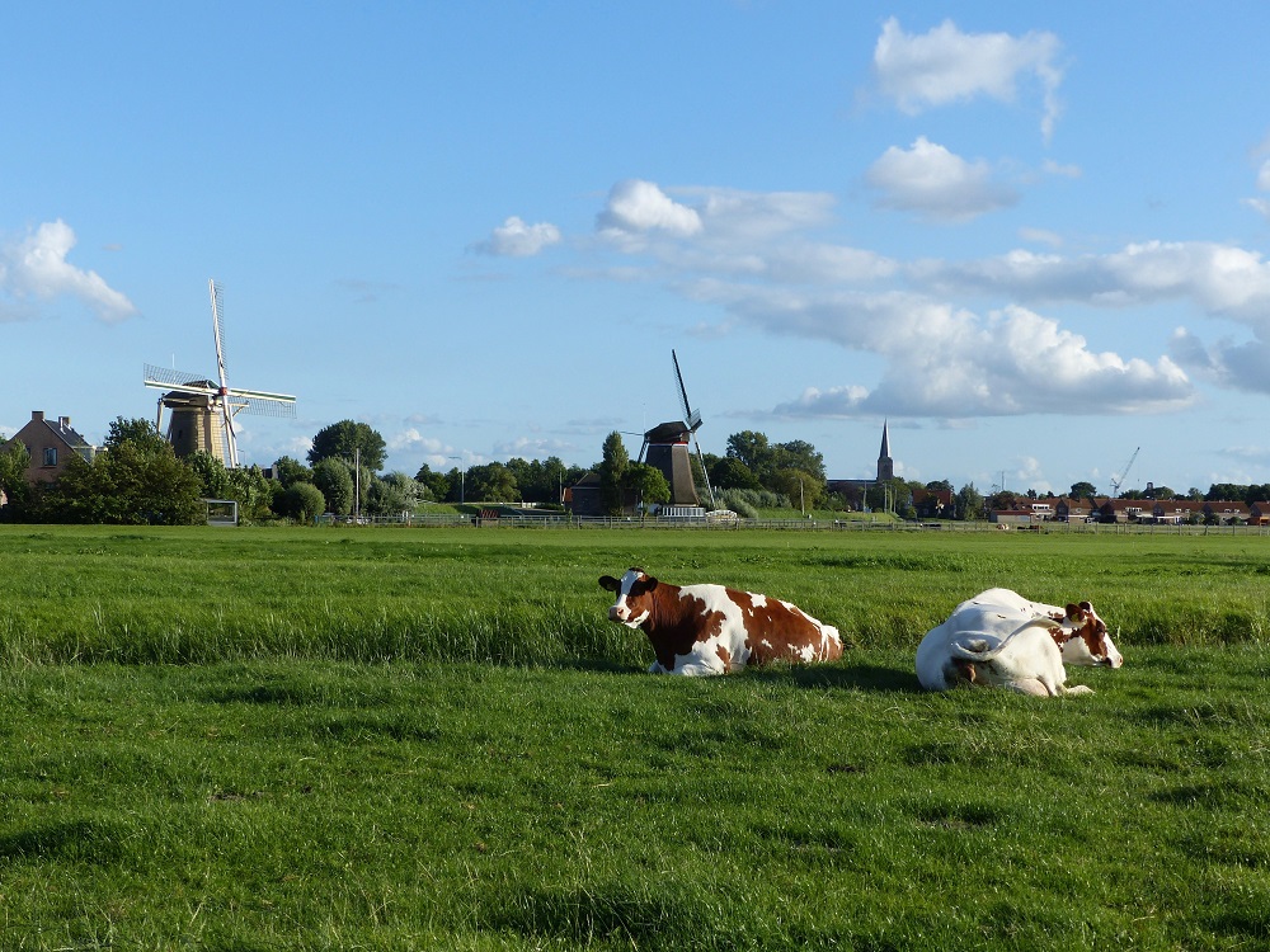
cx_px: 635
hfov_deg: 31.7
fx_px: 2238
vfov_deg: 24.0
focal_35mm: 61
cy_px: 476
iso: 100
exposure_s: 1/800
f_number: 4
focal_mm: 10.9
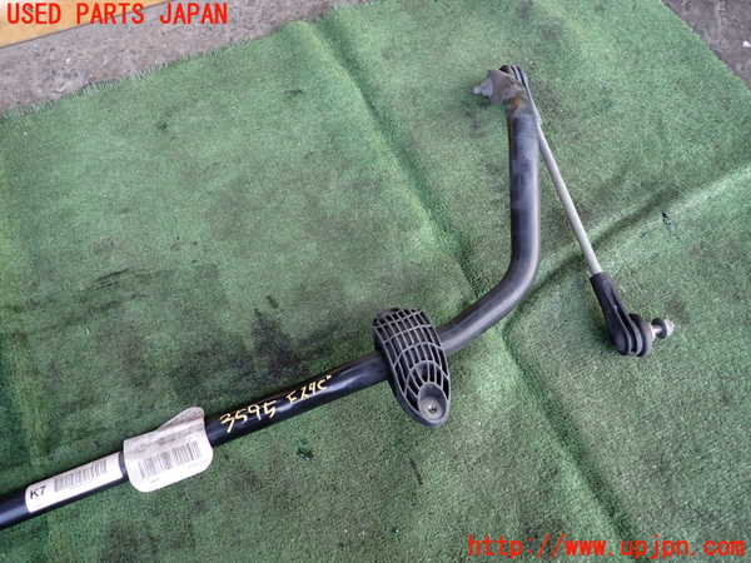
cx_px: 376
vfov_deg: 54.9
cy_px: 282
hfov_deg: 69.4
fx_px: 542
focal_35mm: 25
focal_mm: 4.5
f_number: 2
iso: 200
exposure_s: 1/125
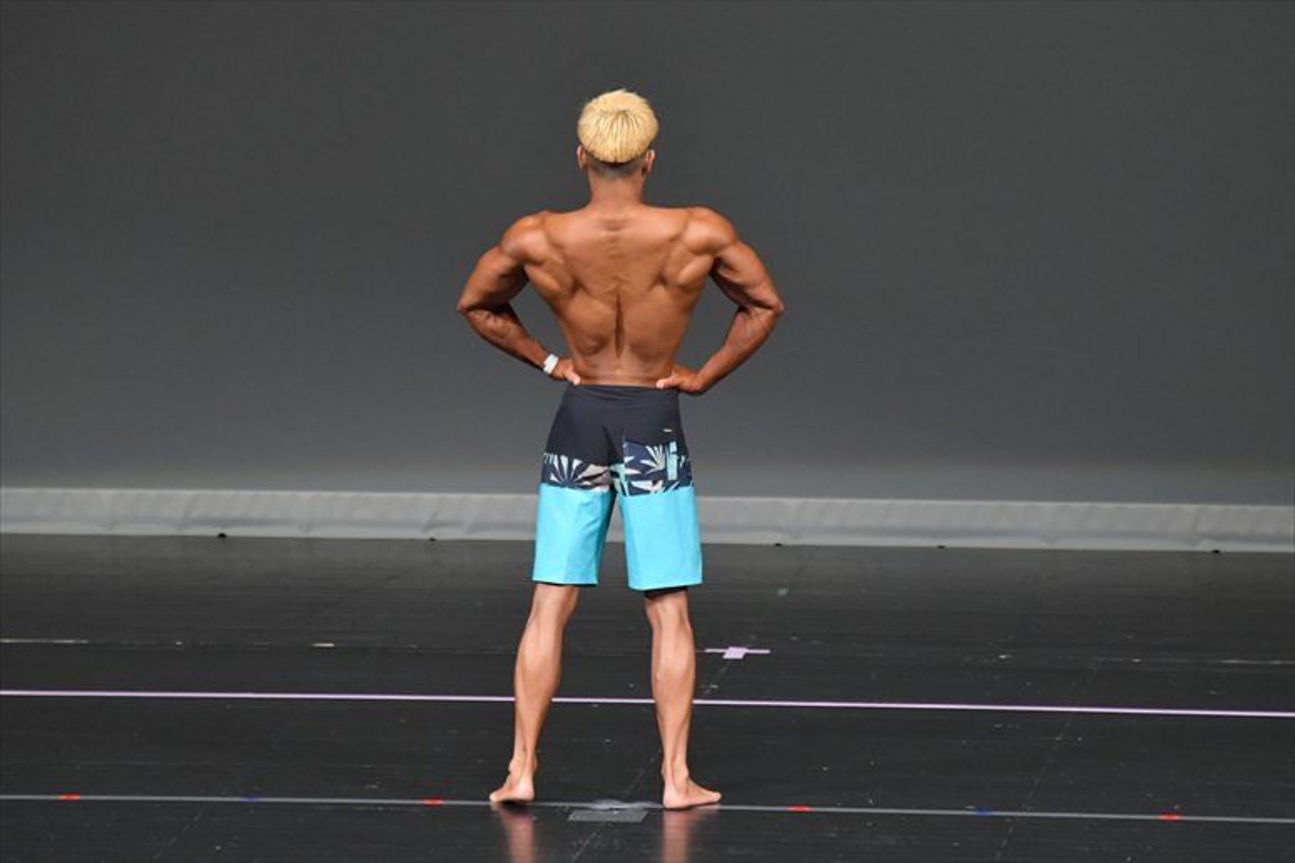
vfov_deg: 4.4
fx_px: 11326
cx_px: 648
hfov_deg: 6.5
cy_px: 432
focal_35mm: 315
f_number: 5.6
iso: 4000
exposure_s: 1/400
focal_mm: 210
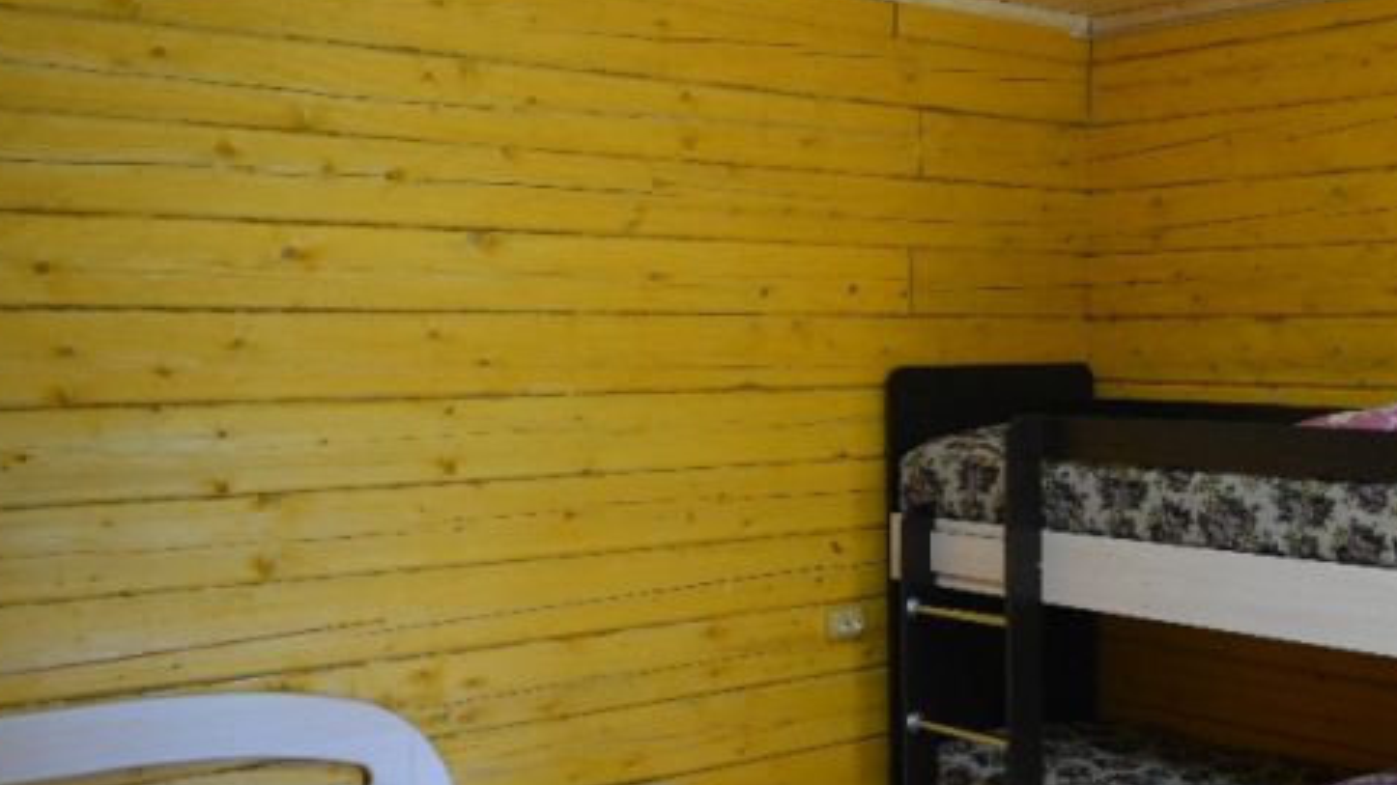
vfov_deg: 25.4
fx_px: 1741
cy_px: 406
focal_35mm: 47
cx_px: 1069
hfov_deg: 42.2
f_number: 4
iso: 800
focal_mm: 18
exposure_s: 1/60
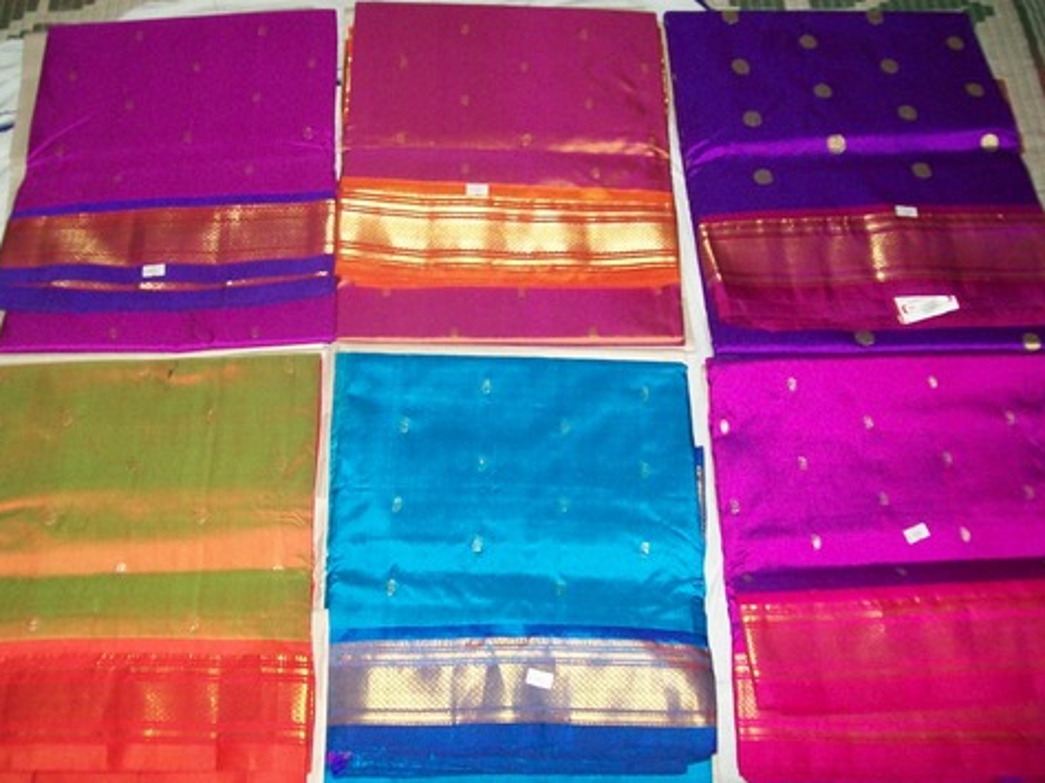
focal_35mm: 38
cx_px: 500
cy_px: 378
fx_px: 1147
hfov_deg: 49.0
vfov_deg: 37.7
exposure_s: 1/60
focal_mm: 6
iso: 160
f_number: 2.7
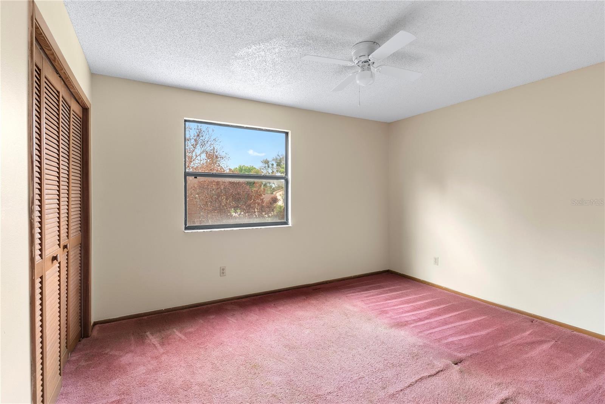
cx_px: 302
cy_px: 202
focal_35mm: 17
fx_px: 286
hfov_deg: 93.3
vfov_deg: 70.5
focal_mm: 17
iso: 400
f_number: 8
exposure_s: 1/10
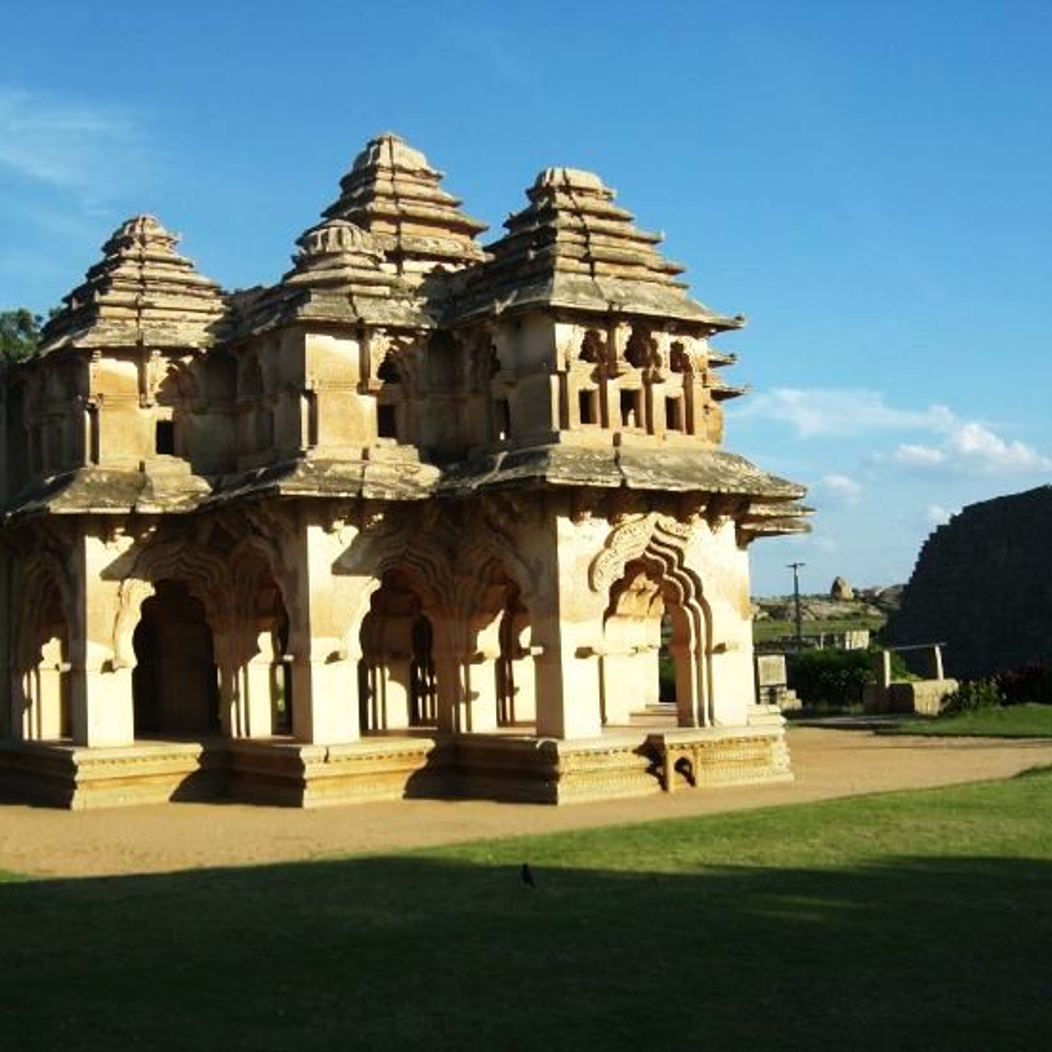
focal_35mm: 45
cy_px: 525
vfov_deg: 37.6
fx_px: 1547
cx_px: 365
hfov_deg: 37.2
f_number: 8
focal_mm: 7.9
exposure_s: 1/160
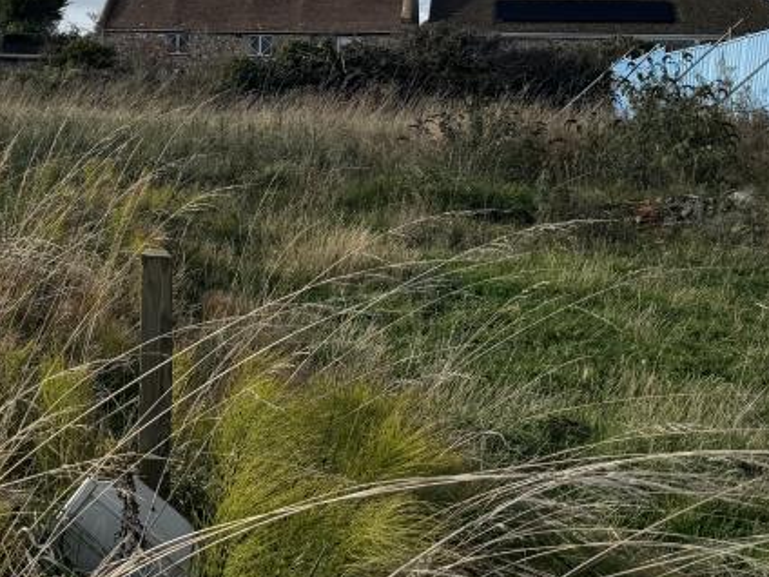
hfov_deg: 31.1
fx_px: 1288
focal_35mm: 58
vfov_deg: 24.5
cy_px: 51
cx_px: 27
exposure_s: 1/7092
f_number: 1.78
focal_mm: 6.76
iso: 80
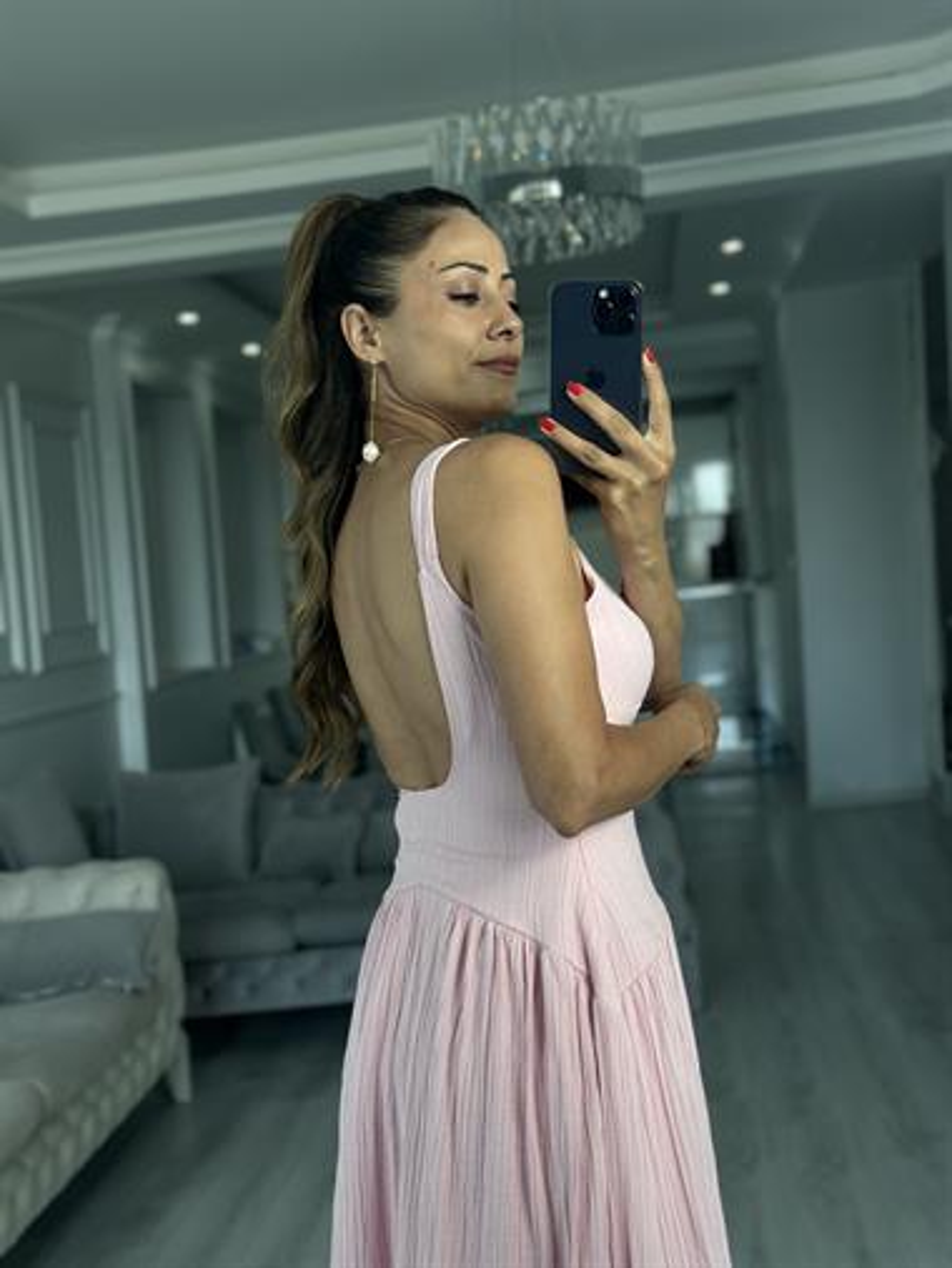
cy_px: 634
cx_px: 476
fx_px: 1759
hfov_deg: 30.3
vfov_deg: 39.6
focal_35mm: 48
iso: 100
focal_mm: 6.86
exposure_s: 1/172
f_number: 1.78
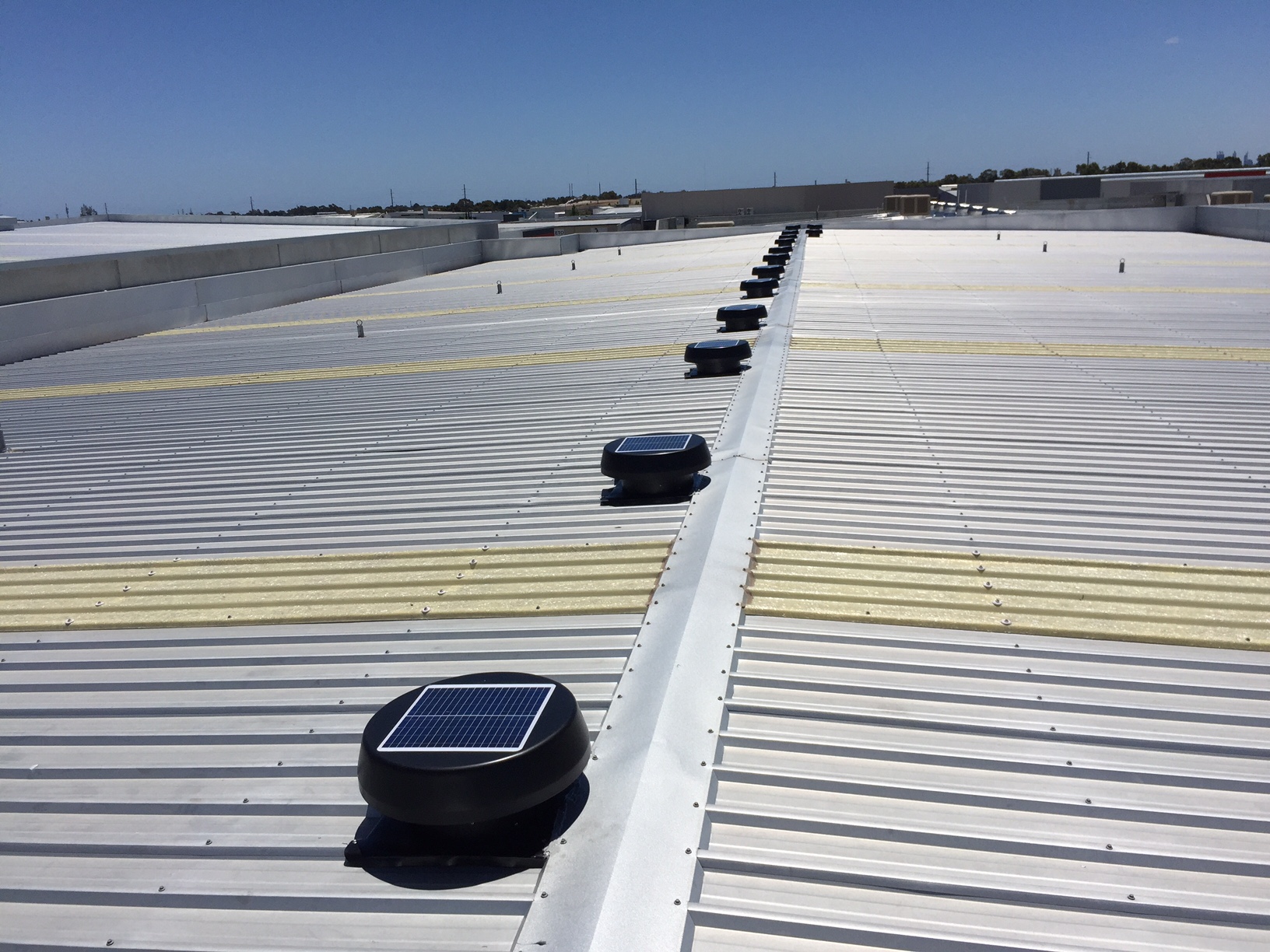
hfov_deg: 61.7
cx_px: 635
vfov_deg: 48.2
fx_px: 1064
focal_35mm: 29
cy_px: 476
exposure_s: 1/7937
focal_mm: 4.15
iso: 32
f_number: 2.2
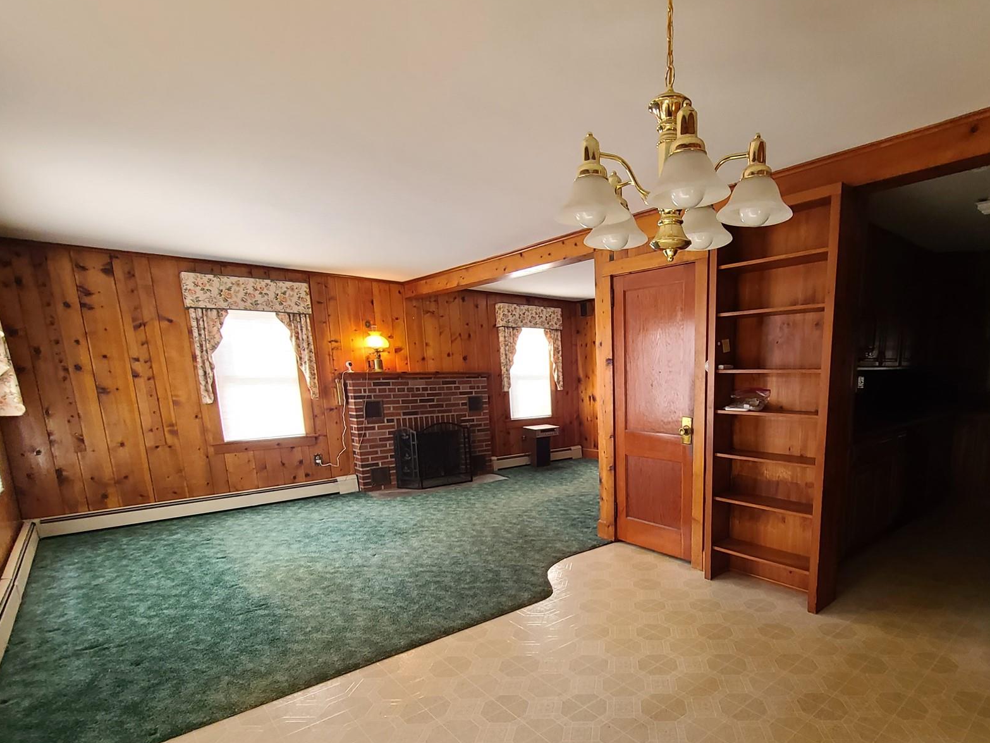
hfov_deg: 89.0
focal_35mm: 17
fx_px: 486
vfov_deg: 73.1
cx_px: 624
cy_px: 476
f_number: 2.2
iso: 250
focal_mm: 2.2
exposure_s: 1/60
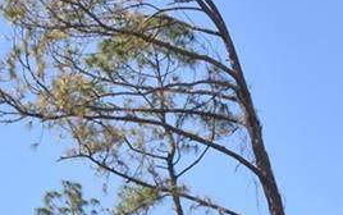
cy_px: 378
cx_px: -143
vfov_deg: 11.6
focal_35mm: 105
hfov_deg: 18.0
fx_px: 982
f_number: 22
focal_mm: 18
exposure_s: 1/200
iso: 800
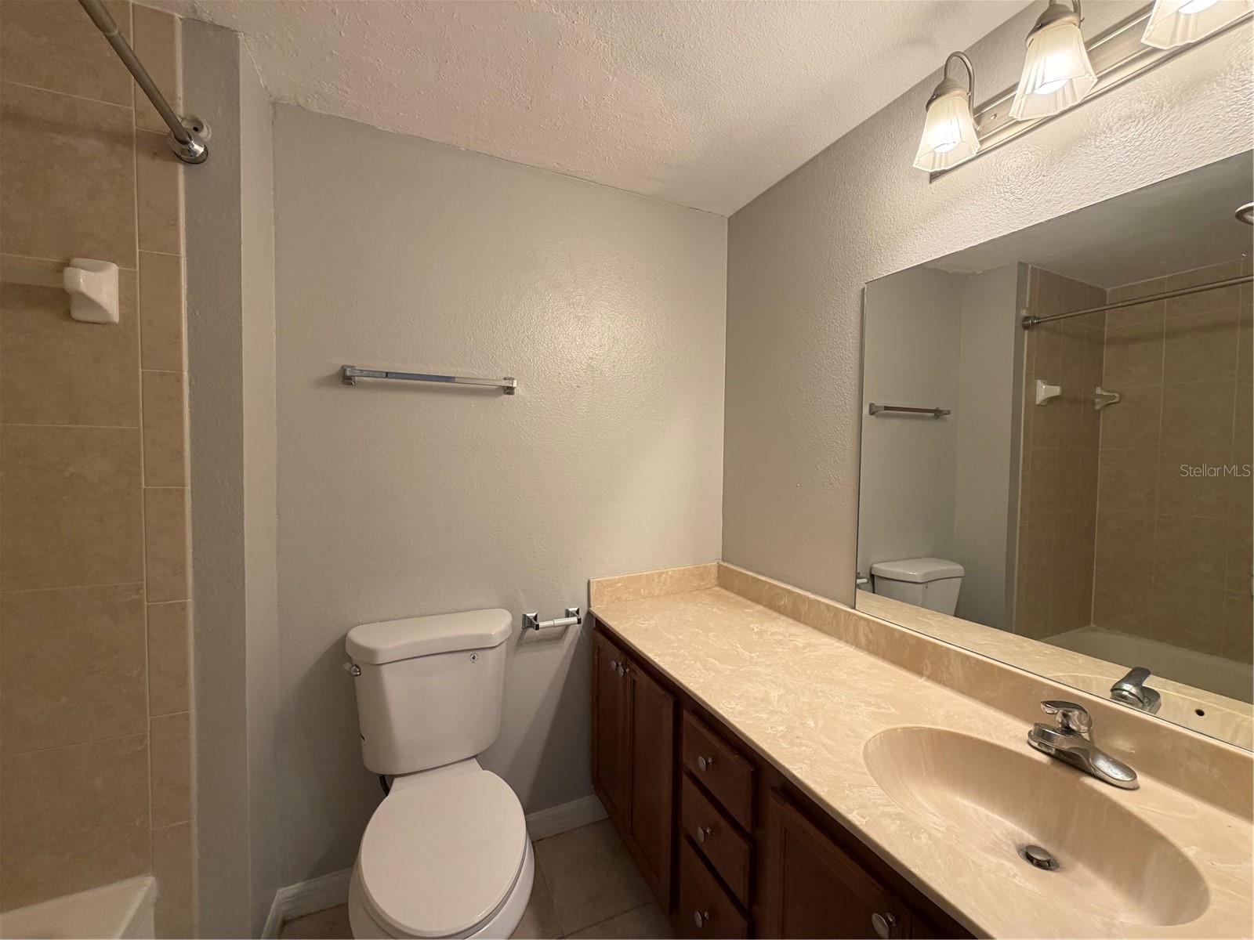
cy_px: 470
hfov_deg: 102.1
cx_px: 627
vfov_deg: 85.7
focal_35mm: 14
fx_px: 507
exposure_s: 1/120
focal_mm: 2.22
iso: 250
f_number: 2.2
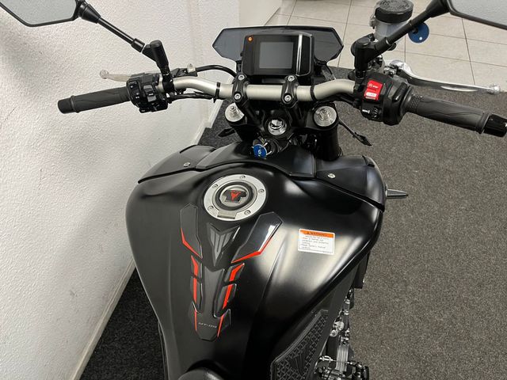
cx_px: 254
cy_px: 190
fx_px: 381
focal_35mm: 26
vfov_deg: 53.1
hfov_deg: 67.3
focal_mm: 5.1
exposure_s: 1/50
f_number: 1.6
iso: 125
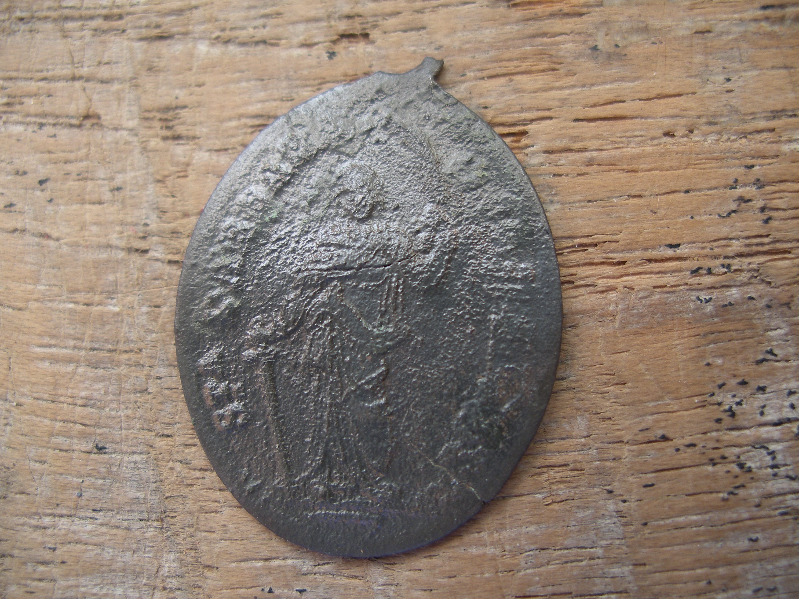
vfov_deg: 37.7
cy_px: 303
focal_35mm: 38
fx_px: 877
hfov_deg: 49.0
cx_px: 391
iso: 80
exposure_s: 1/80
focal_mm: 7.8
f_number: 2.8
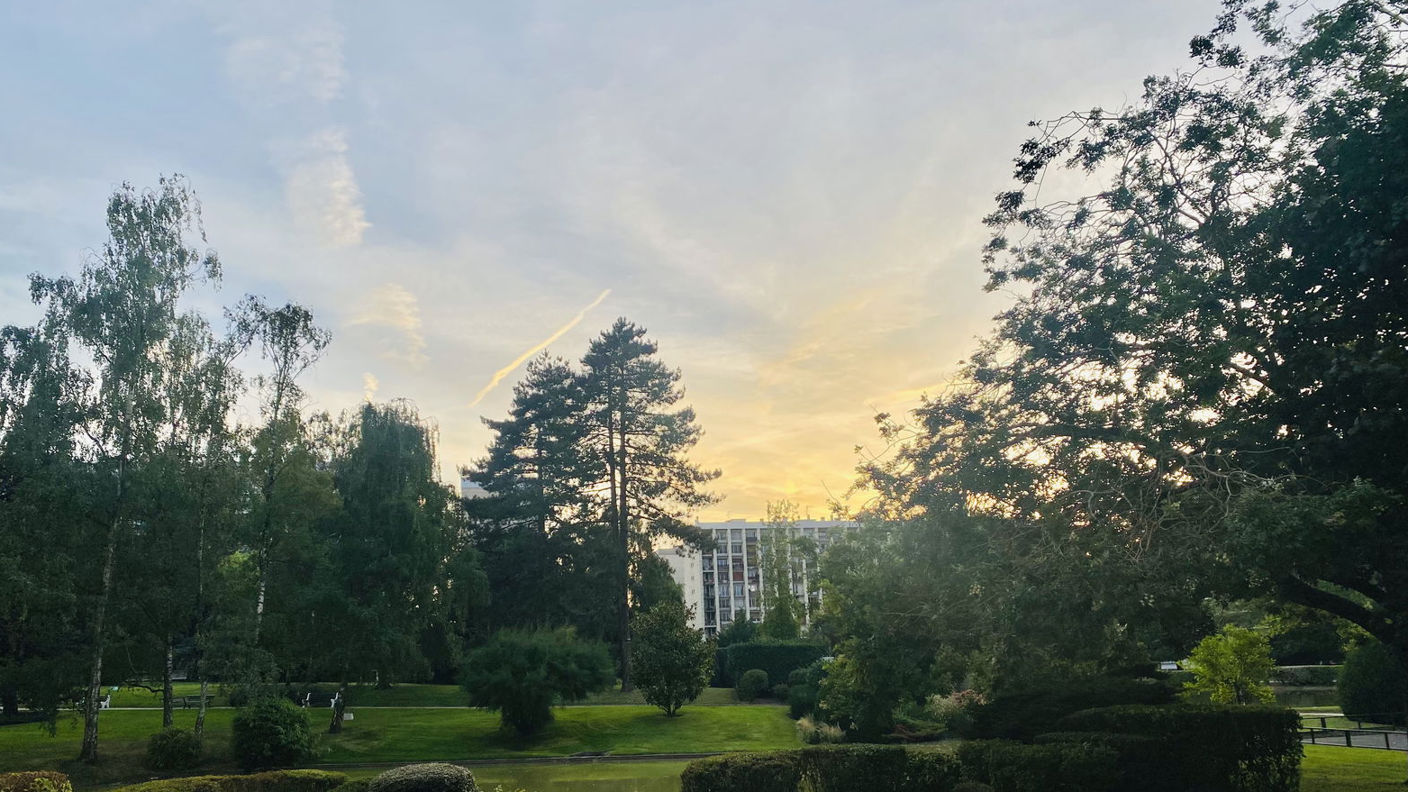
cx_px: 690
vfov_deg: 40.0
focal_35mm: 29
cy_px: 466
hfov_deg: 66.1
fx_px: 1083
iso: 32
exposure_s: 1/402
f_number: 1.8
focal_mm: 4.25
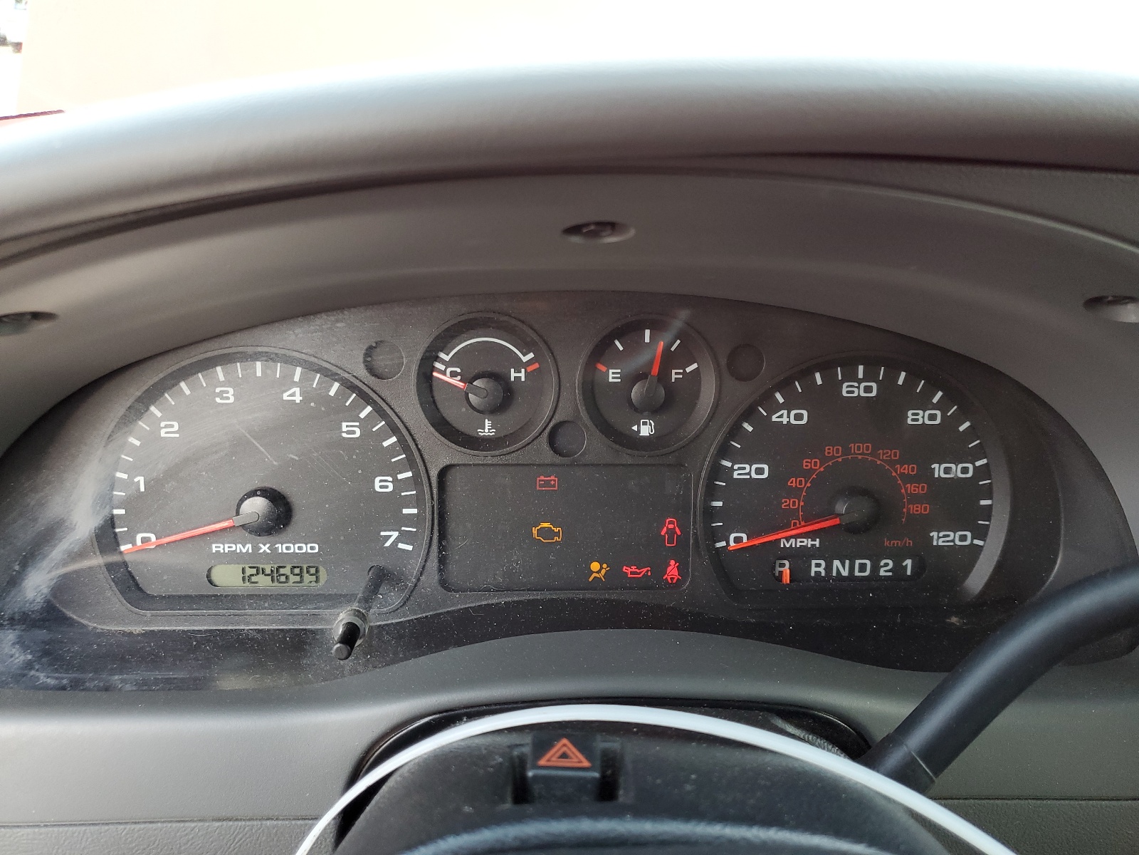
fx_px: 856
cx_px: 570
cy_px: 428
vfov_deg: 53.1
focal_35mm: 26
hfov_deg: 67.3
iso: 88
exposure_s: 1/120
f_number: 1.5
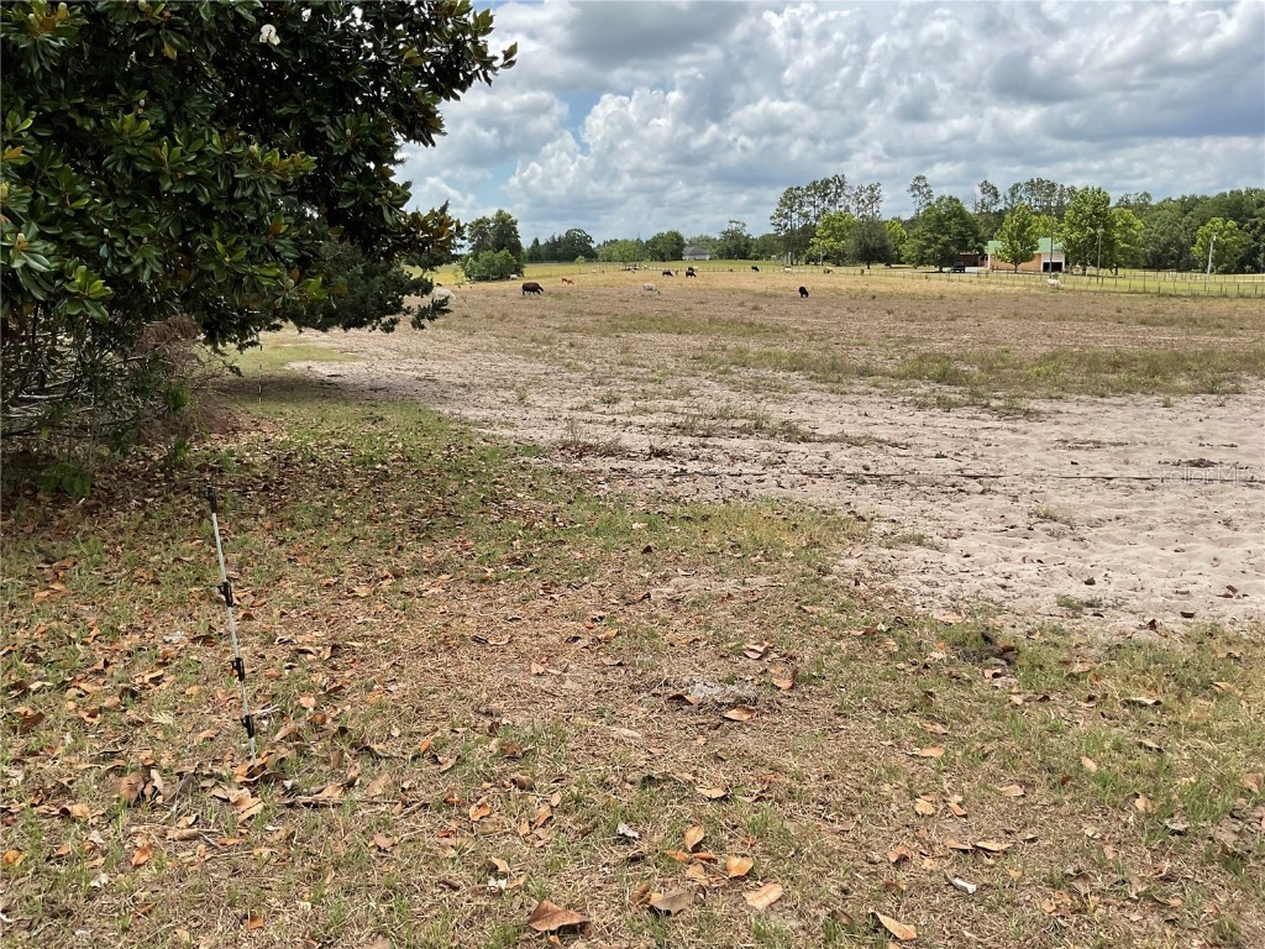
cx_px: 632
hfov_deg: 61.7
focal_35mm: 29
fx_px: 1060
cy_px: 474
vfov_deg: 48.2
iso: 16
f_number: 1.8
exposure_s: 1/1250
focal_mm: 3
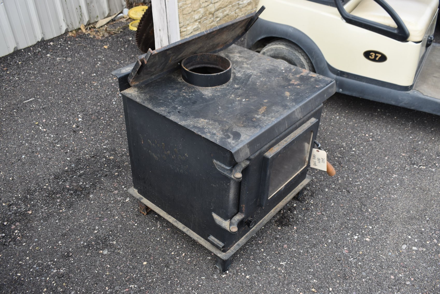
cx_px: 220
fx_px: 404
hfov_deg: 57.2
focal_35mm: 33
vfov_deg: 40.0
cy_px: 147
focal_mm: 22
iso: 280
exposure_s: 1/250
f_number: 5.6
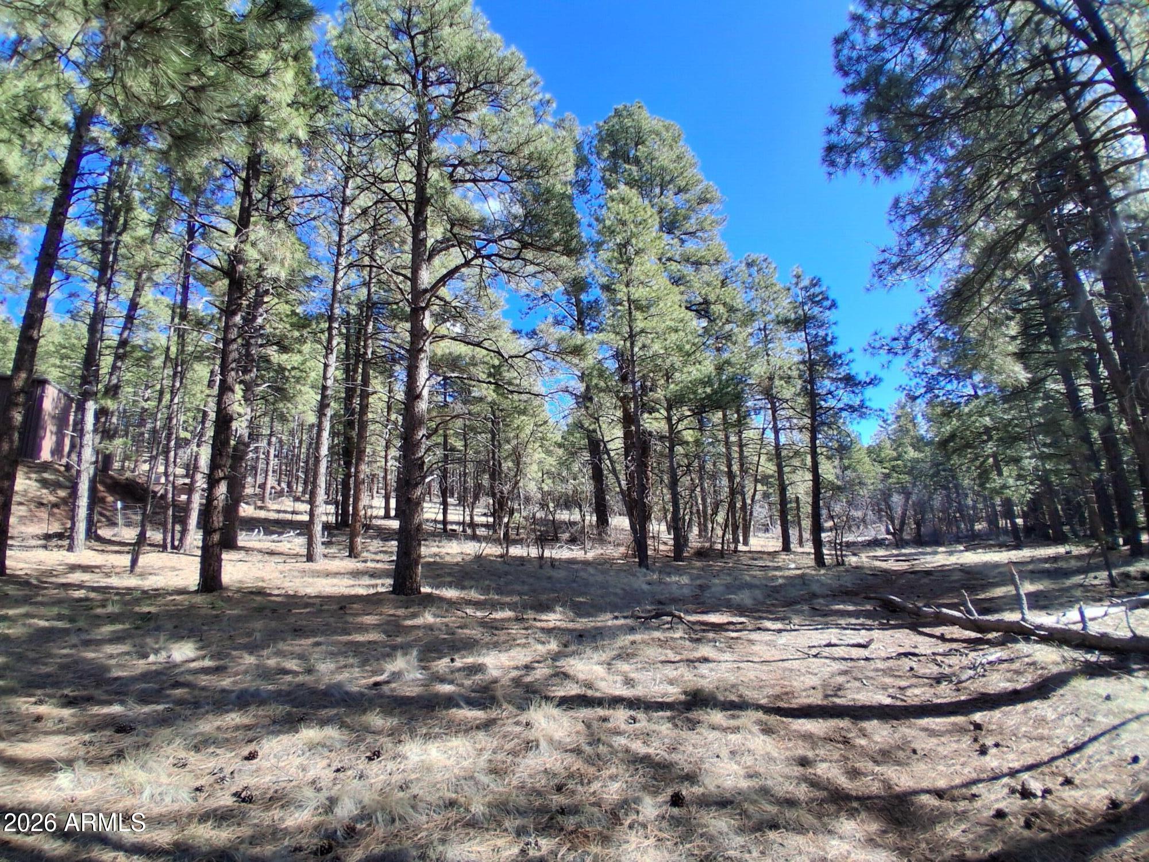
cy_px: 431
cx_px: 574
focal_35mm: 17
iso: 50
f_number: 2.2
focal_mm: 1.4
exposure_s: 1/535
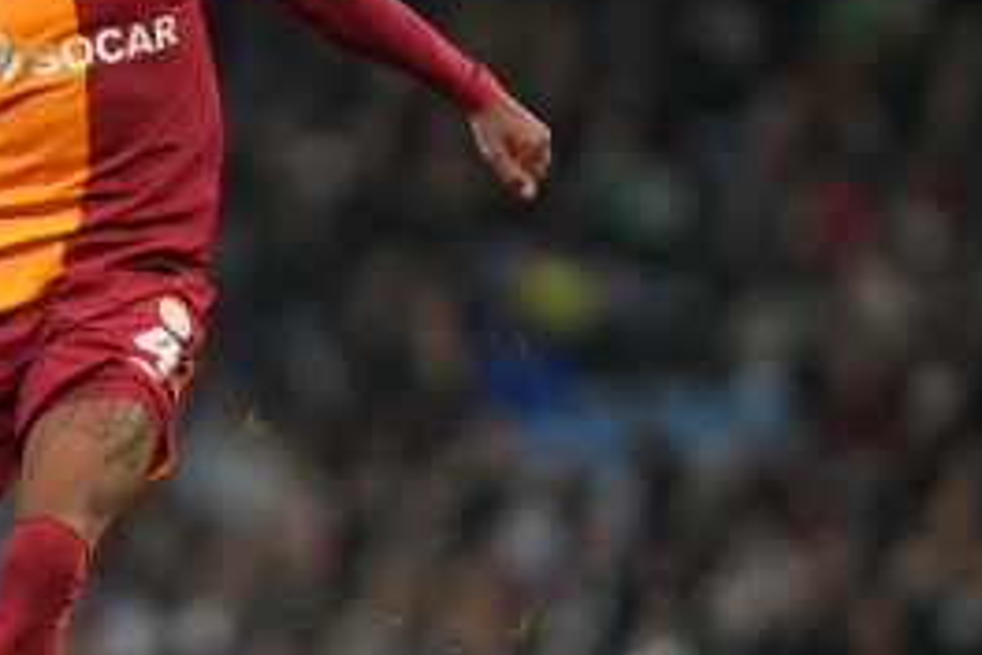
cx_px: -74
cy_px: 301
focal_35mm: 819
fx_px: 22339
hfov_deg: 2.5
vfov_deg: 1.7
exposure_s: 1/2000
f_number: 2.8
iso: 2500
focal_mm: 300
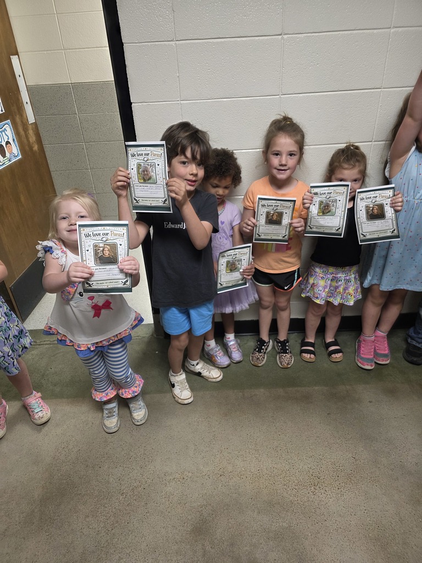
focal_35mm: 23
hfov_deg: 58.9
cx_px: 211
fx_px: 374
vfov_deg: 73.9
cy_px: 282
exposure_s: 1/120
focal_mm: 6.3
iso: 200
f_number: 1.7
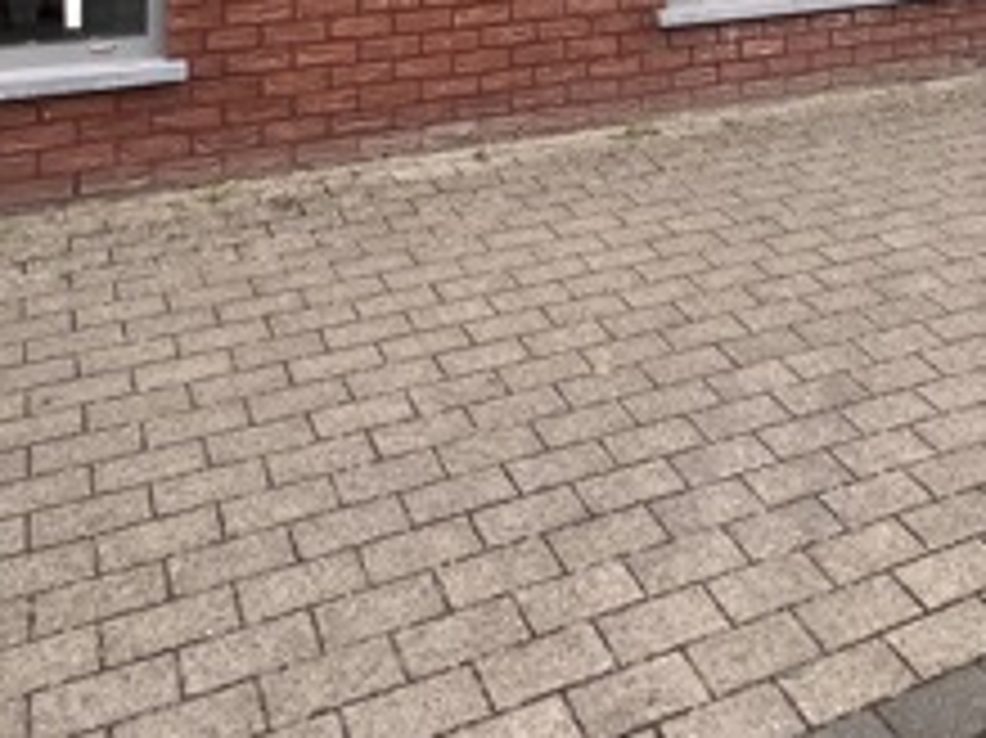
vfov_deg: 29.0
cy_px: -270
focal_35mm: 38
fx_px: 1082
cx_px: 567
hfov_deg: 48.8
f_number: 1.8
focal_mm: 1.57
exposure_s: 1/217
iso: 32
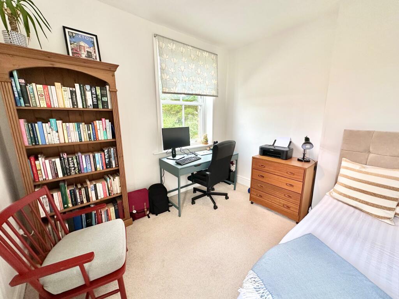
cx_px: 200
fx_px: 161
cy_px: 150
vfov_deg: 85.7
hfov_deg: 102.1
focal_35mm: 14
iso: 160
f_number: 2.2
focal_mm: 2.22
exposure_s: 1/100
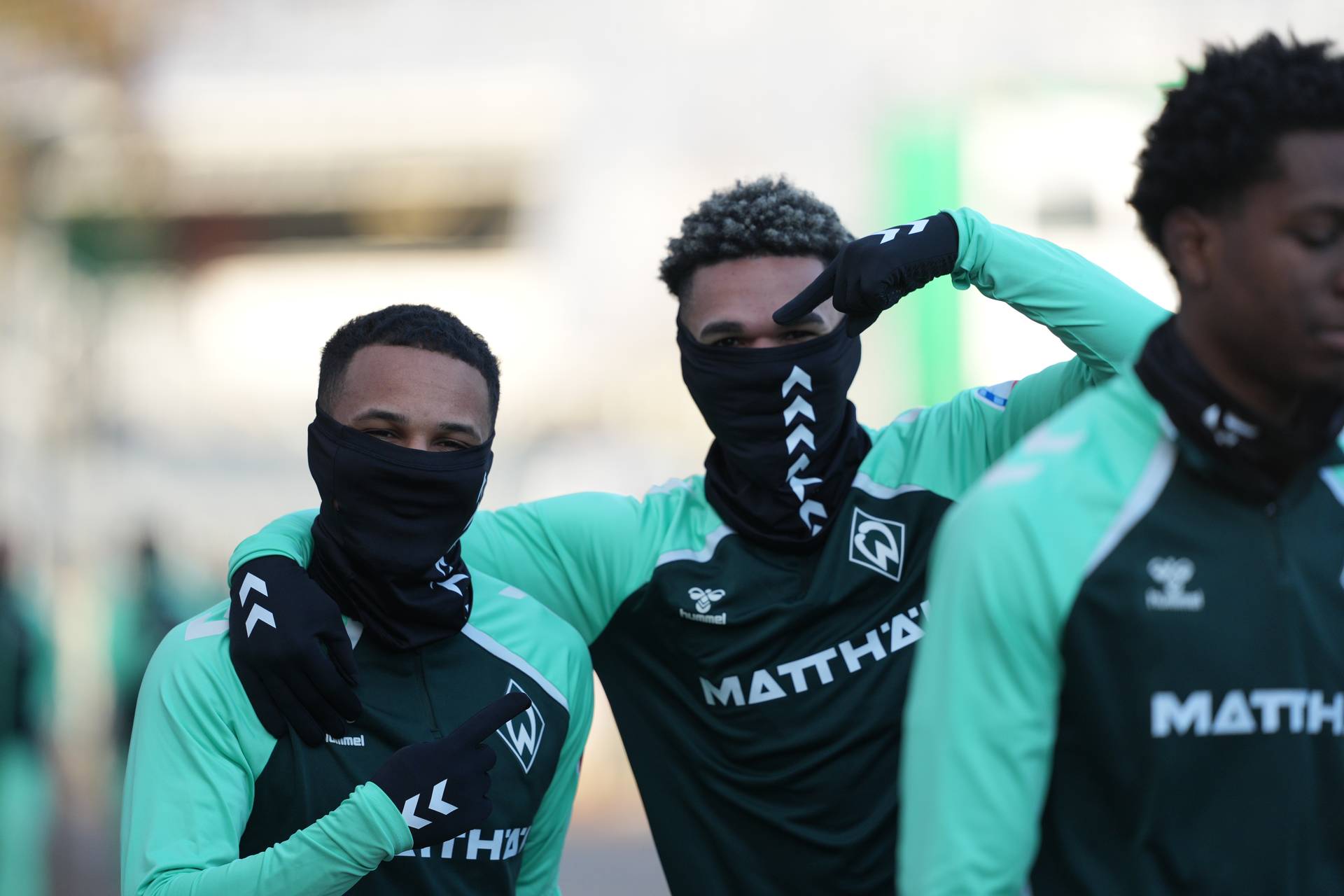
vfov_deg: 4.6
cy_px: 448
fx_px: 11199
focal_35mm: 300
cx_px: 672
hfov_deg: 6.9
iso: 640
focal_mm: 300
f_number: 2.8
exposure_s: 1/1000
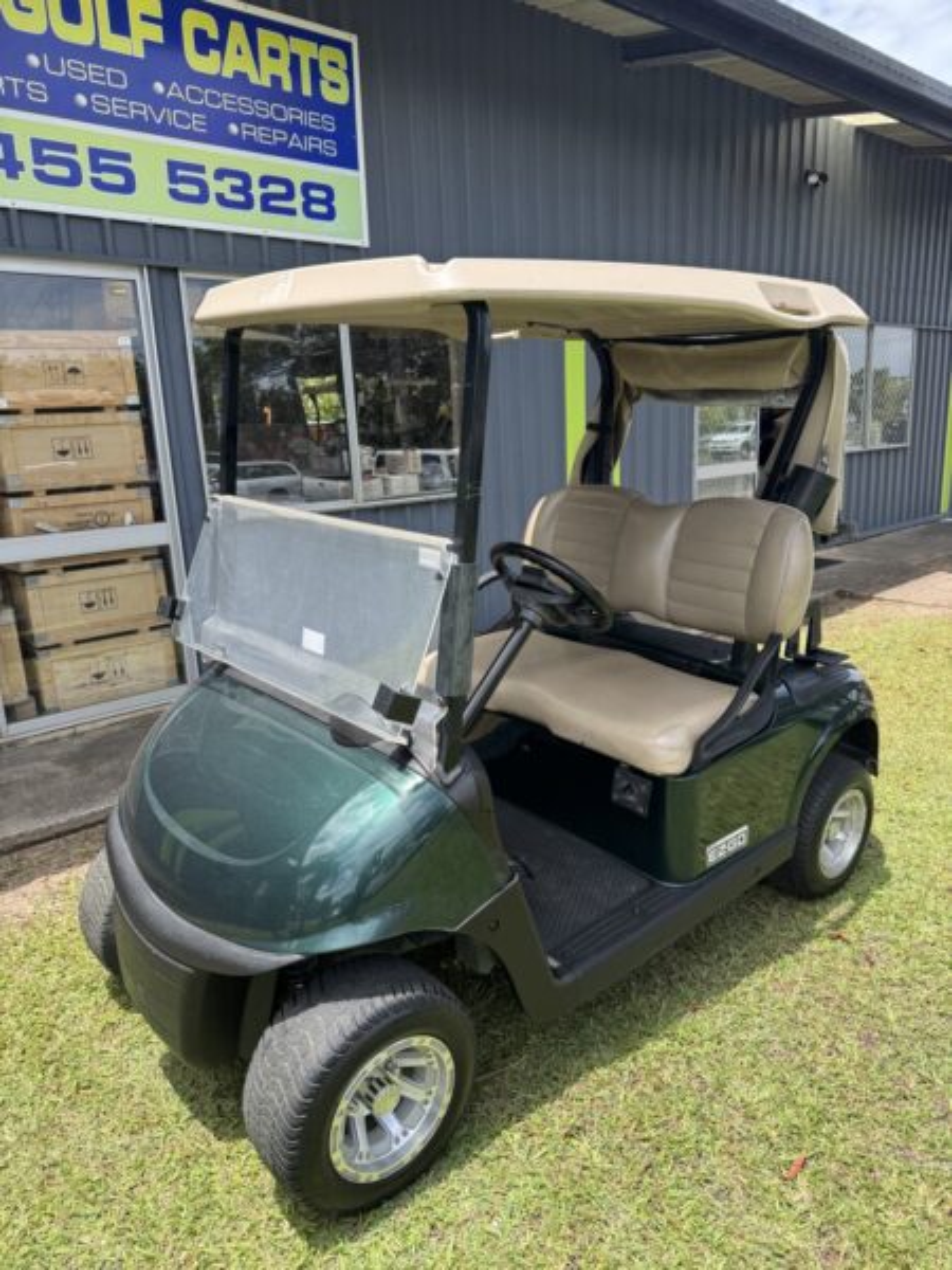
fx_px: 880
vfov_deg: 71.6
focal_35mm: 24
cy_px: 635
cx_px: 476
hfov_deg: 56.8
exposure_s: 1/1597
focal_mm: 6.76
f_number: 1.78
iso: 80
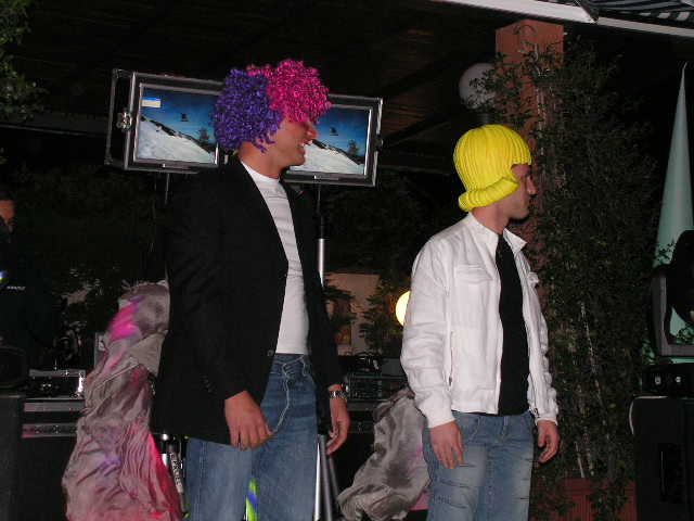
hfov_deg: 28.6
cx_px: 347
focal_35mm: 68
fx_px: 1363
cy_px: 260
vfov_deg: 21.6
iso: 200
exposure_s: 1/80
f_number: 3.3
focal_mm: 11.4
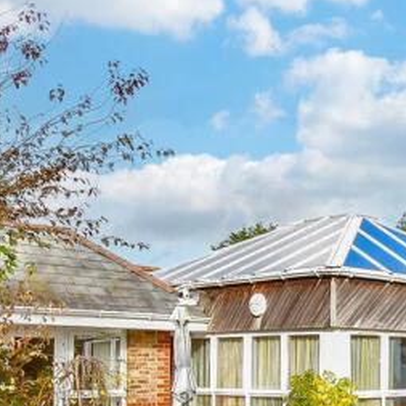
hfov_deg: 24.1
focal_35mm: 55
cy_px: 352
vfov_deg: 30.0
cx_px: 615
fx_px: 730
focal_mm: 11
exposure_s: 1/250
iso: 400
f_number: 8
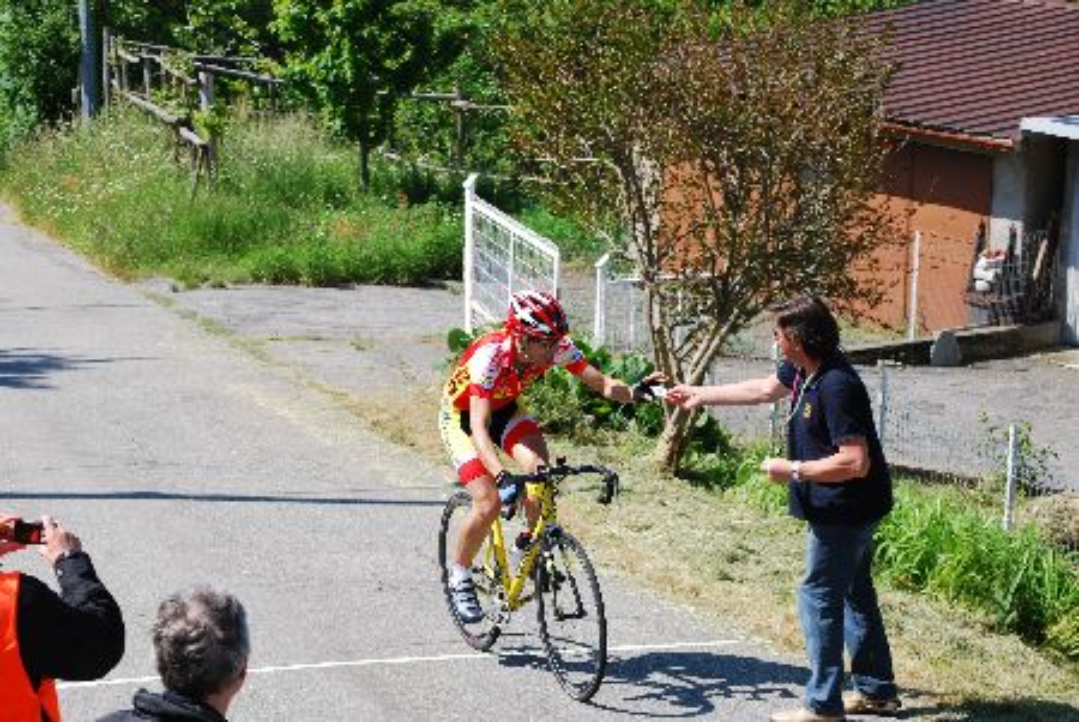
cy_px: 361
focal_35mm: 98
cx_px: 540
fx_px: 2925
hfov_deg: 20.9
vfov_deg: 14.1
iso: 100
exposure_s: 1/125
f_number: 9
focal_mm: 65
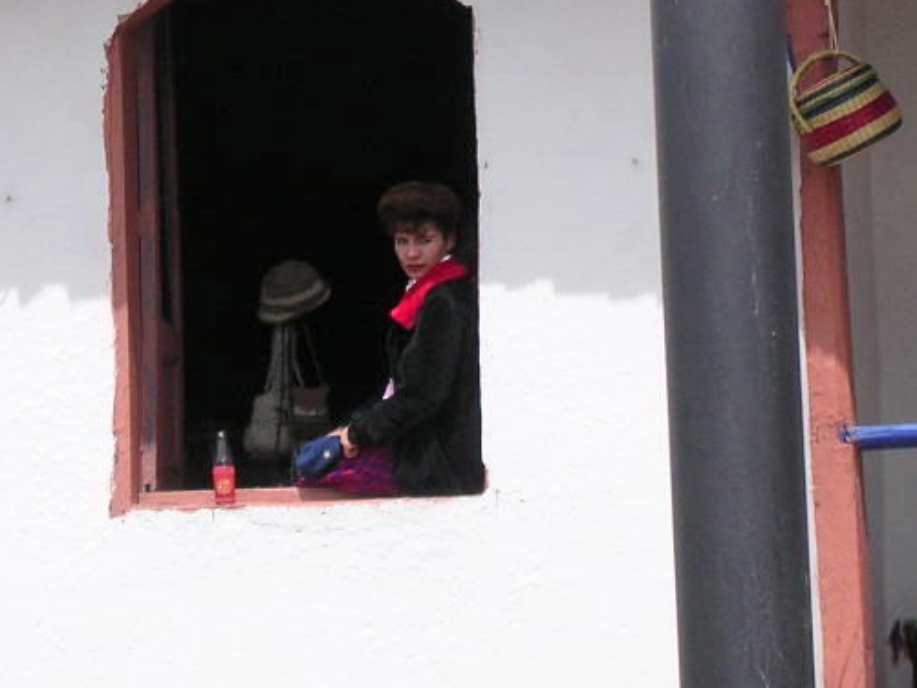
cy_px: 64
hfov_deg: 8.4
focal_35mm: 235
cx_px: 318
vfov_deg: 6.3
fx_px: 6227
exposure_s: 1/448
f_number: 4.9
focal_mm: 17.4
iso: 100
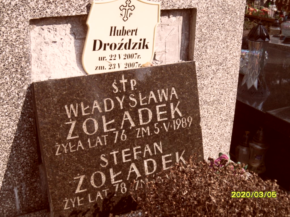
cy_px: 108
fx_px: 419
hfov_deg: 38.2
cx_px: 145
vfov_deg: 29.1
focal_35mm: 50
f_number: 3.8
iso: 80
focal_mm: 8.2
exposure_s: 1/500
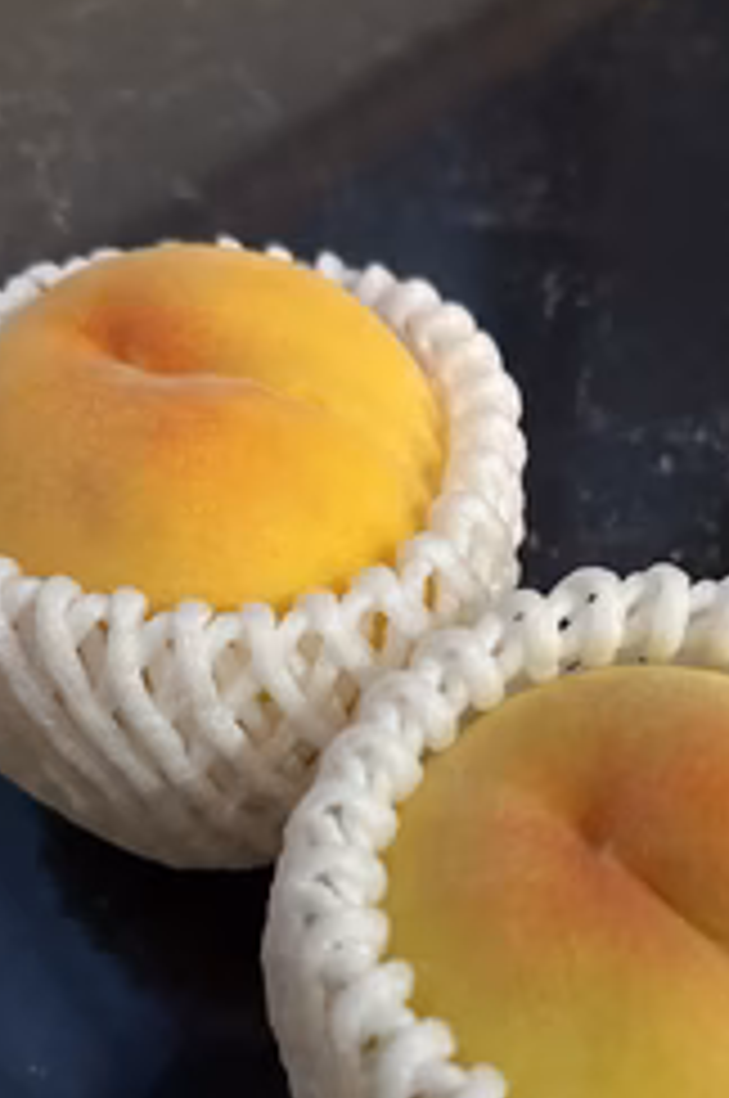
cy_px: 774
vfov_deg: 46.3
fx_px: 1249
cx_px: 459
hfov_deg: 32.4
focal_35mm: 41
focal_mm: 6.86
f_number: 1.78
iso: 800
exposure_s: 1/33
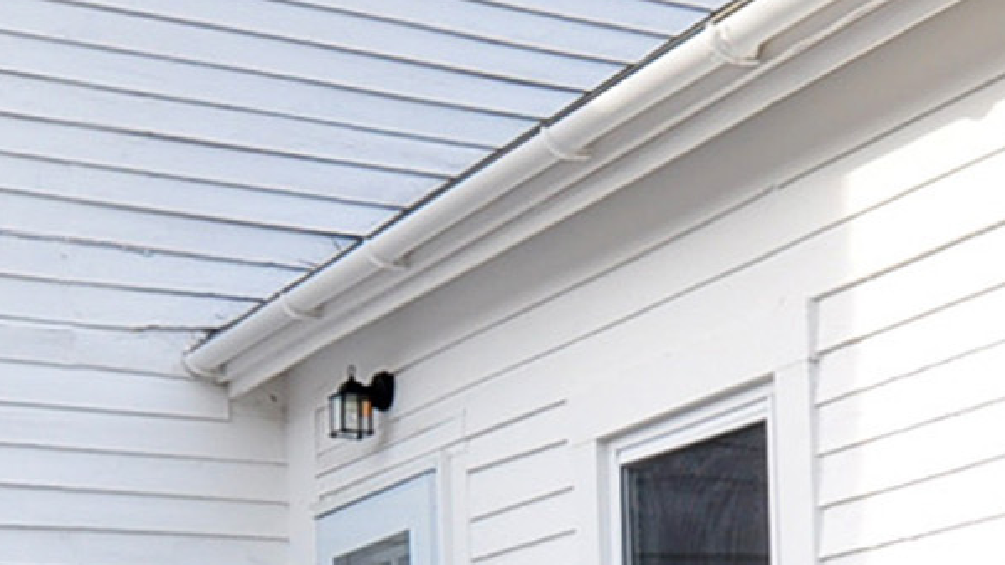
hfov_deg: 27.8
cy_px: 818
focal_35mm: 76
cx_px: 602
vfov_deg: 14.9
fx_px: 2025
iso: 250
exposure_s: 1/100
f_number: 8
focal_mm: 10
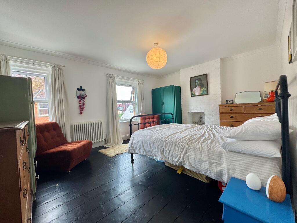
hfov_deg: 102.1
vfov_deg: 85.7
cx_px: 148
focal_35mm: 14
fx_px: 120
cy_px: 112
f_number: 2.2
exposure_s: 1/99
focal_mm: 2.22
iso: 80
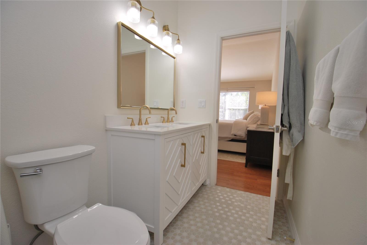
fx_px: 153
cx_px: 184
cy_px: 122
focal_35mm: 15
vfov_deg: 77.4
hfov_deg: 100.3
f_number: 3.5
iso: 100
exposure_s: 1/100
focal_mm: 10
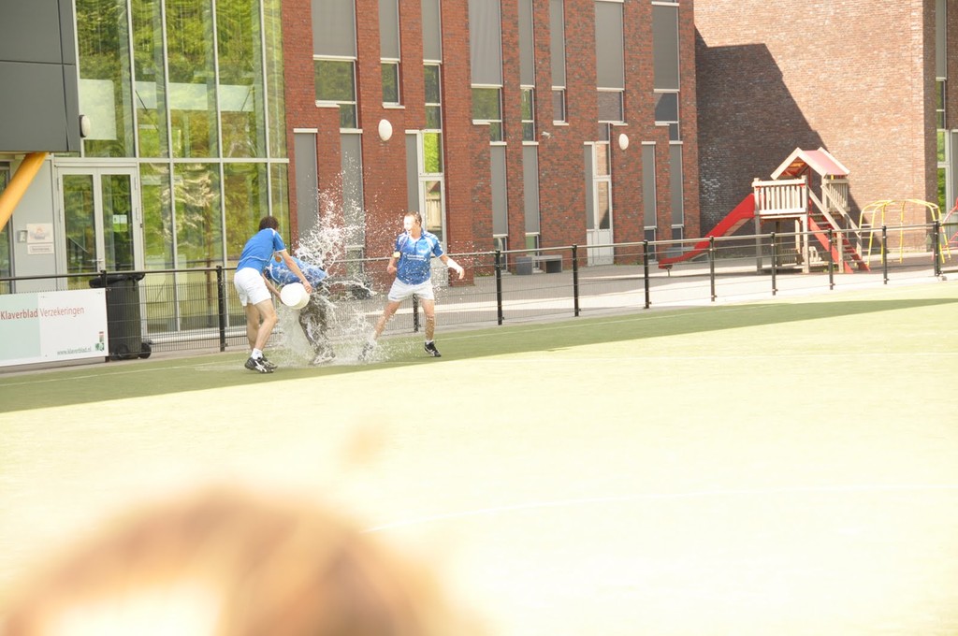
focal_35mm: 135
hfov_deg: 15.2
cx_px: 479
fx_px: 3588
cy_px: 318
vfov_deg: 10.1
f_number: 5.3
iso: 400
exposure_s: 1/320
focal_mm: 90
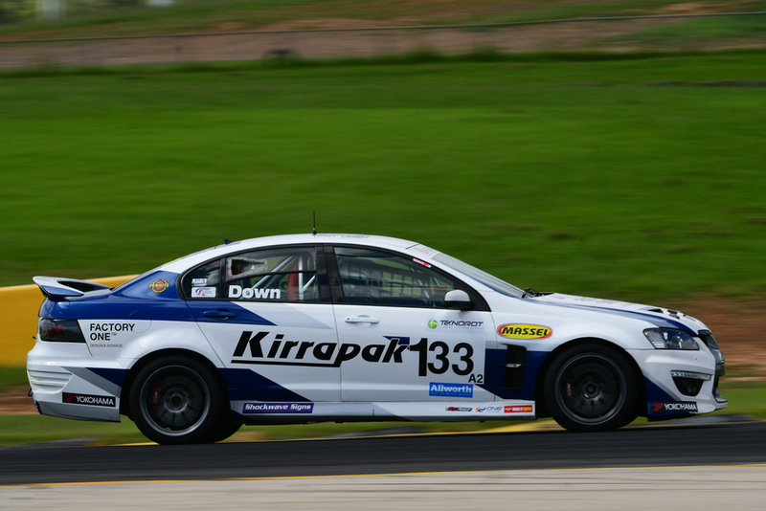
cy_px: 256
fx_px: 6385
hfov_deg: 6.9
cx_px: 383
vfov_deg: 4.6
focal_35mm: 300
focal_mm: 200
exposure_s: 1/125
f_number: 13
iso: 100
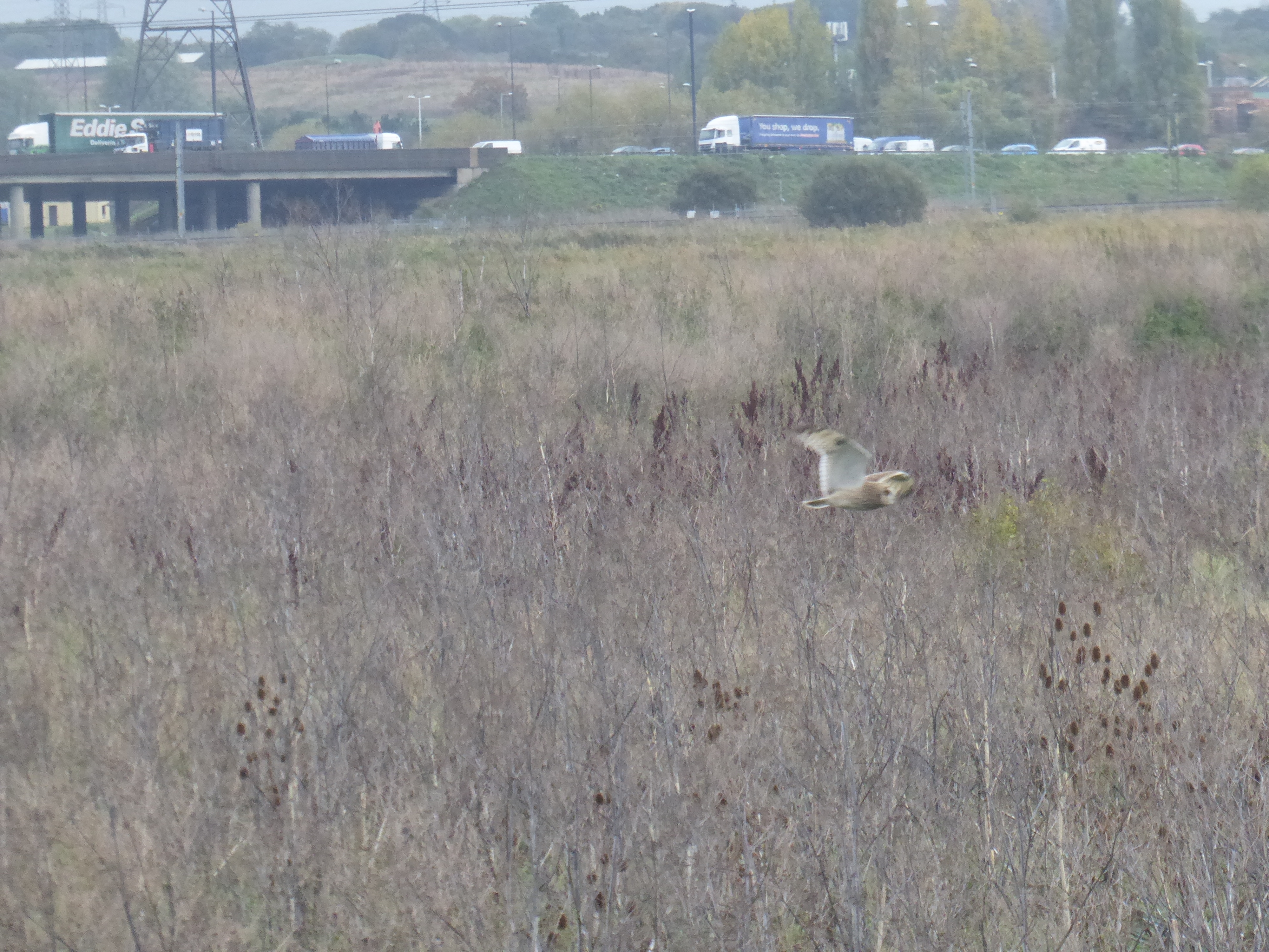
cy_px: 476
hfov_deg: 3.8
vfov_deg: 2.9
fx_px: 18953
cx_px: 634
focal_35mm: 517
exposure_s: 1/200
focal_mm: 83.4
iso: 800
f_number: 6
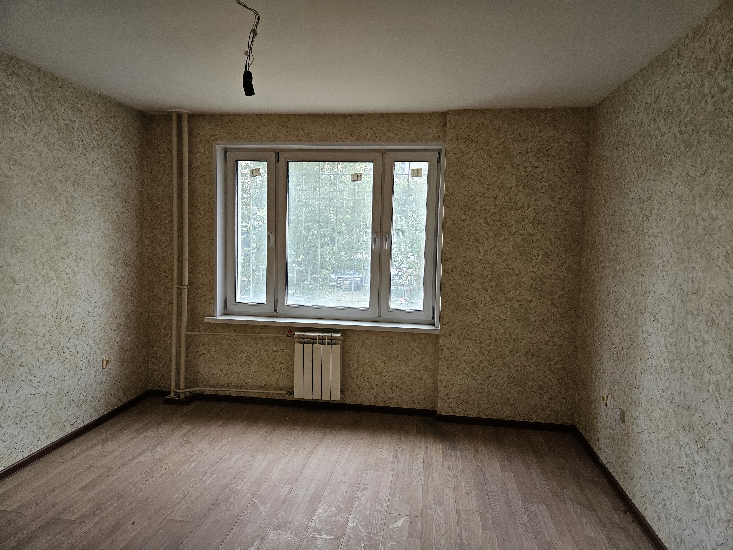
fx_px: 487
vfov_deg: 58.9
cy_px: 275
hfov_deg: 73.9
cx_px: 366
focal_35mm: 23
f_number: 1.8
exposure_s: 1/100
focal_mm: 5.4
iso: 250
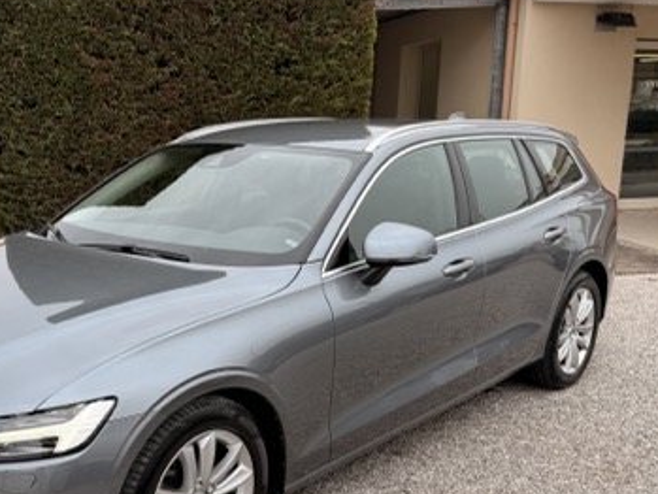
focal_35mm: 44
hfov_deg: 42.2
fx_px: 837
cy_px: 338
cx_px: 202
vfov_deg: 32.6
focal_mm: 6.76
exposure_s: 1/796
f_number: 1.78
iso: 80
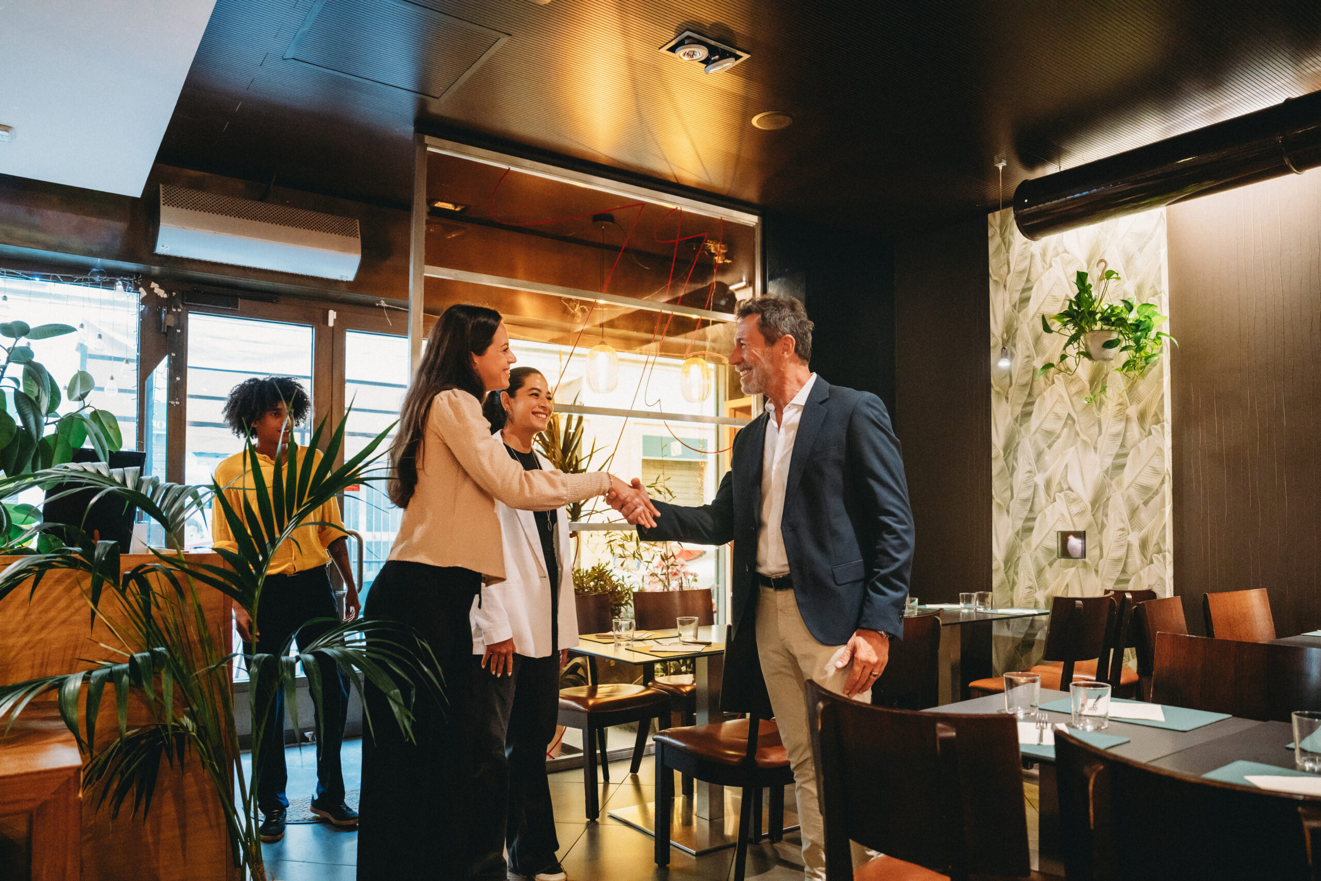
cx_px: 660
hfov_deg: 73.7
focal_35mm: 24
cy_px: 440
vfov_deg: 53.1
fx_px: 881
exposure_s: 1/160
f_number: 2.8
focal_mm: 24
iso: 4000
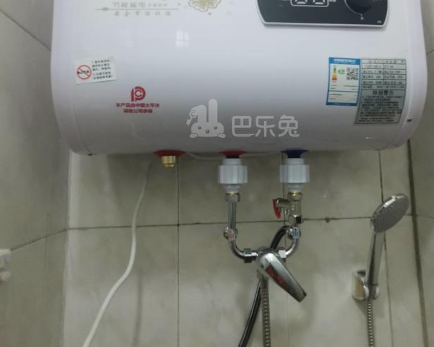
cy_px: 119
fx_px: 372
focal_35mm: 29
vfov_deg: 49.2
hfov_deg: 60.3
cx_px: 243
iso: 160
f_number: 2.2
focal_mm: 2.23
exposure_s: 1/50
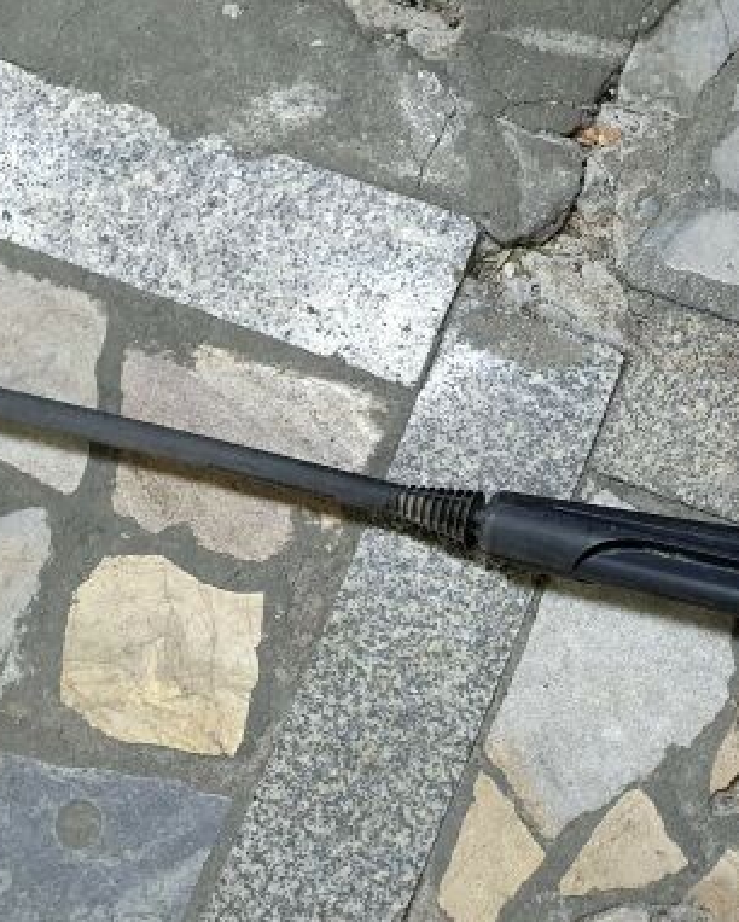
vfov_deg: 35.8
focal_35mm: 51
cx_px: 621
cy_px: 692
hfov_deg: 28.9
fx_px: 1393
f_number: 1.5
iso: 200
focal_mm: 4.32
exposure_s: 1/50
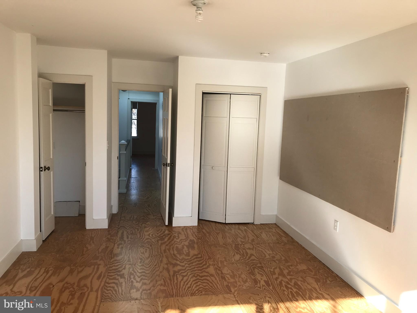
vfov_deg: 49.7
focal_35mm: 28
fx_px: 337
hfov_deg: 63.4
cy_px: 156
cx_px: 208
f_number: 1.8
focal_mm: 3.99
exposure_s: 1/181
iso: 20
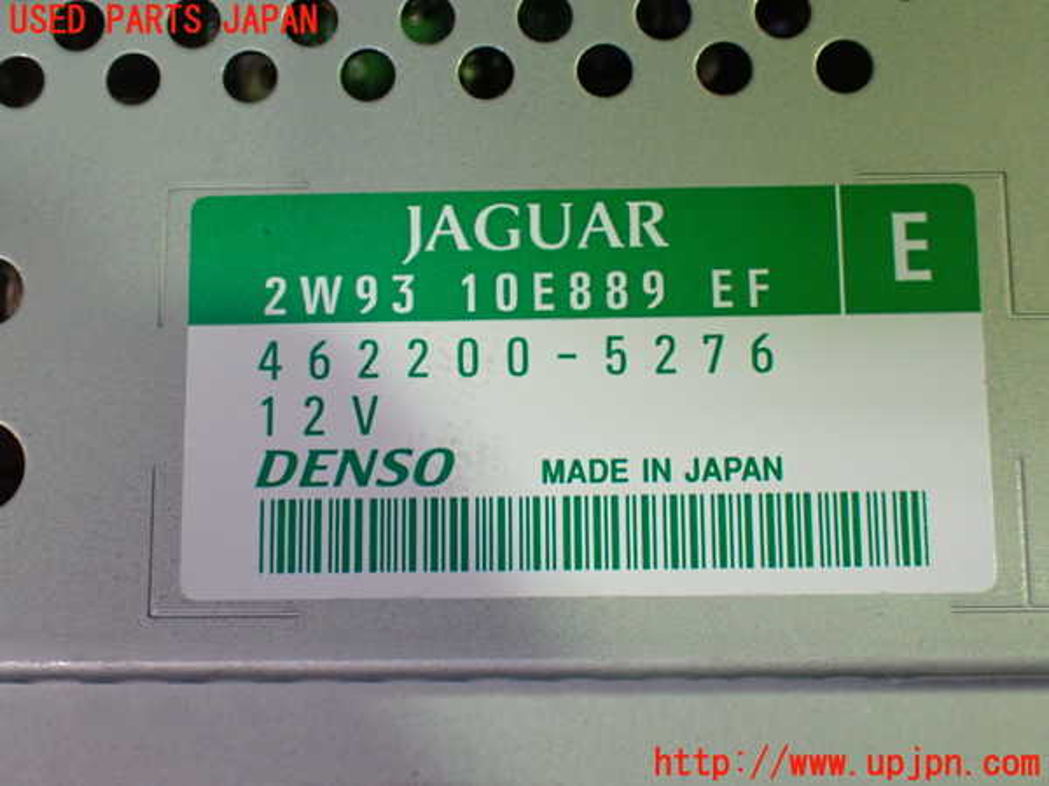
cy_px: 393
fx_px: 1515
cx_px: 524
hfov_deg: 38.2
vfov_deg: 29.1
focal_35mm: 50
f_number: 3.2
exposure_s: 1/60
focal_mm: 9.01
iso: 800
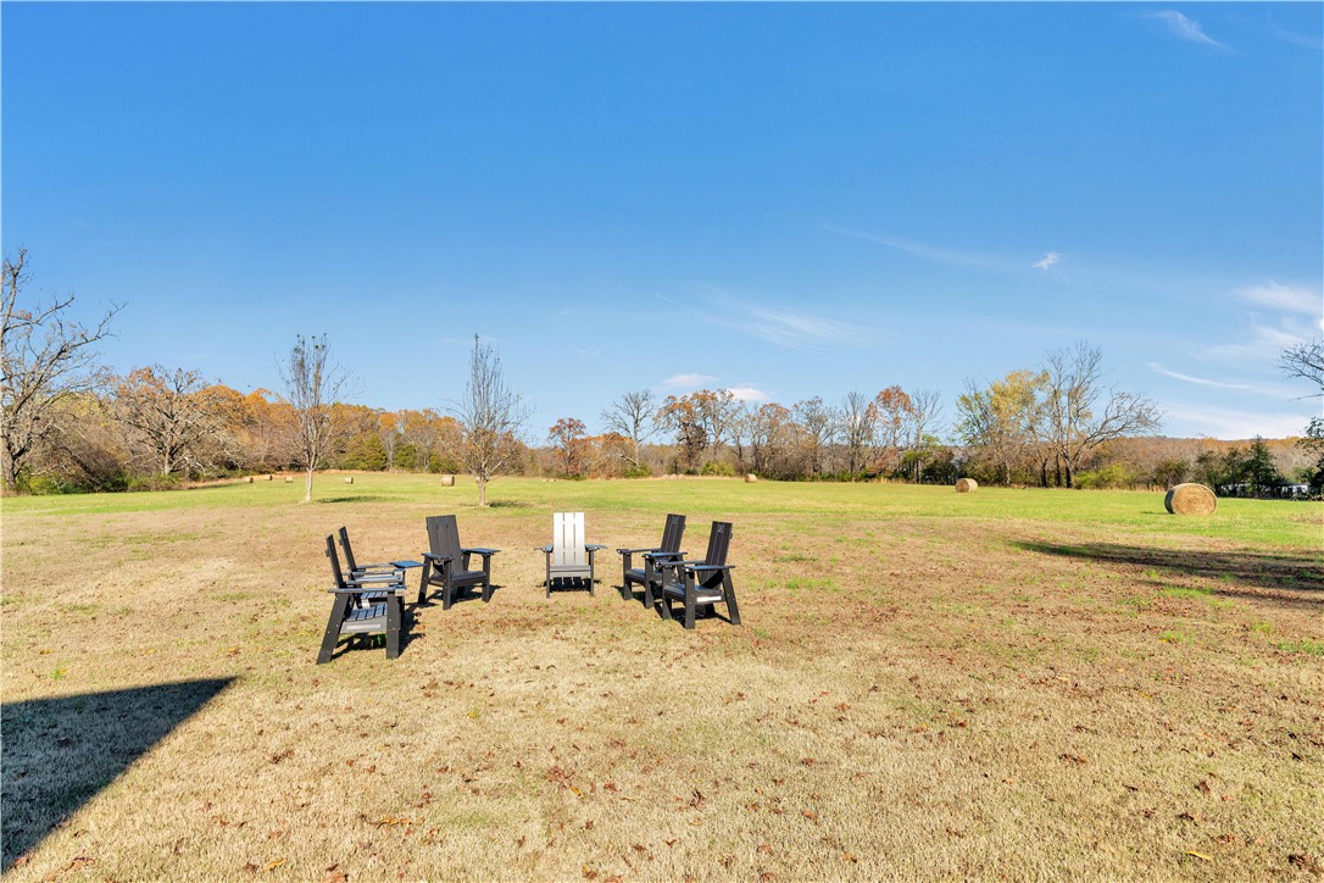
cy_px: 442
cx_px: 662
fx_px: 699
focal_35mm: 19
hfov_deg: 86.9
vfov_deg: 64.6
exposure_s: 1/100
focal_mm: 19
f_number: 6.3
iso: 100
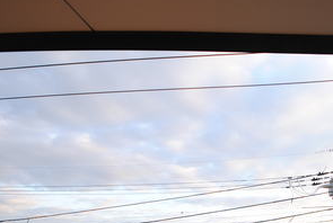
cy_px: 208
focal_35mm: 26
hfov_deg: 58.2
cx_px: 306
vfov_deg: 44.4
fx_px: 241
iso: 100
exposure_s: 1/80
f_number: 4.5
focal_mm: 8
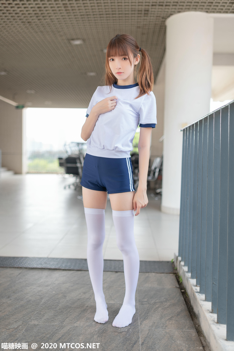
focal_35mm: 35
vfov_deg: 54.4
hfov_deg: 37.9
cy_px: 176
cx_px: 117
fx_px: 341
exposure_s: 1/500
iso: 100
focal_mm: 35
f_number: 1.8
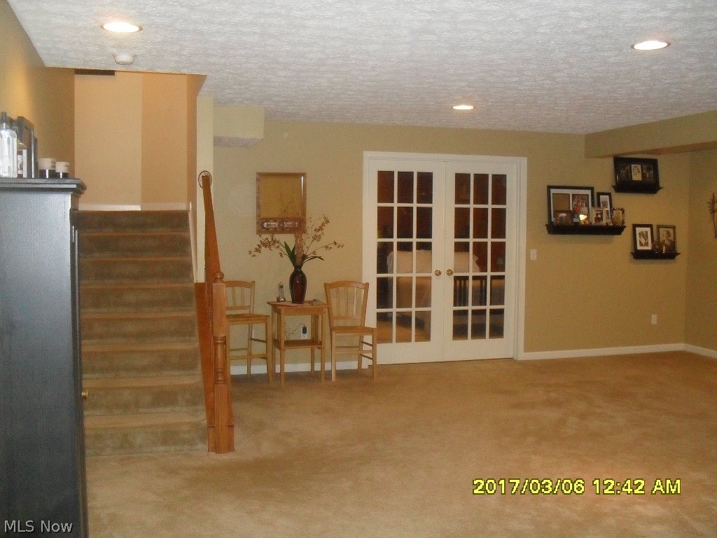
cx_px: 358
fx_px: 725
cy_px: 269
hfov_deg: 52.6
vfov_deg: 40.7
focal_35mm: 35
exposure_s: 1/45
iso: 400
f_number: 3.2
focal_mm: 6.3
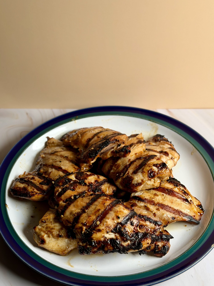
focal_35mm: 48
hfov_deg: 30.3
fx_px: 396
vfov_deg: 39.7
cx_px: 107
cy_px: 143
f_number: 1.78
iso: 50
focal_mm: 6.76
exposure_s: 1/201
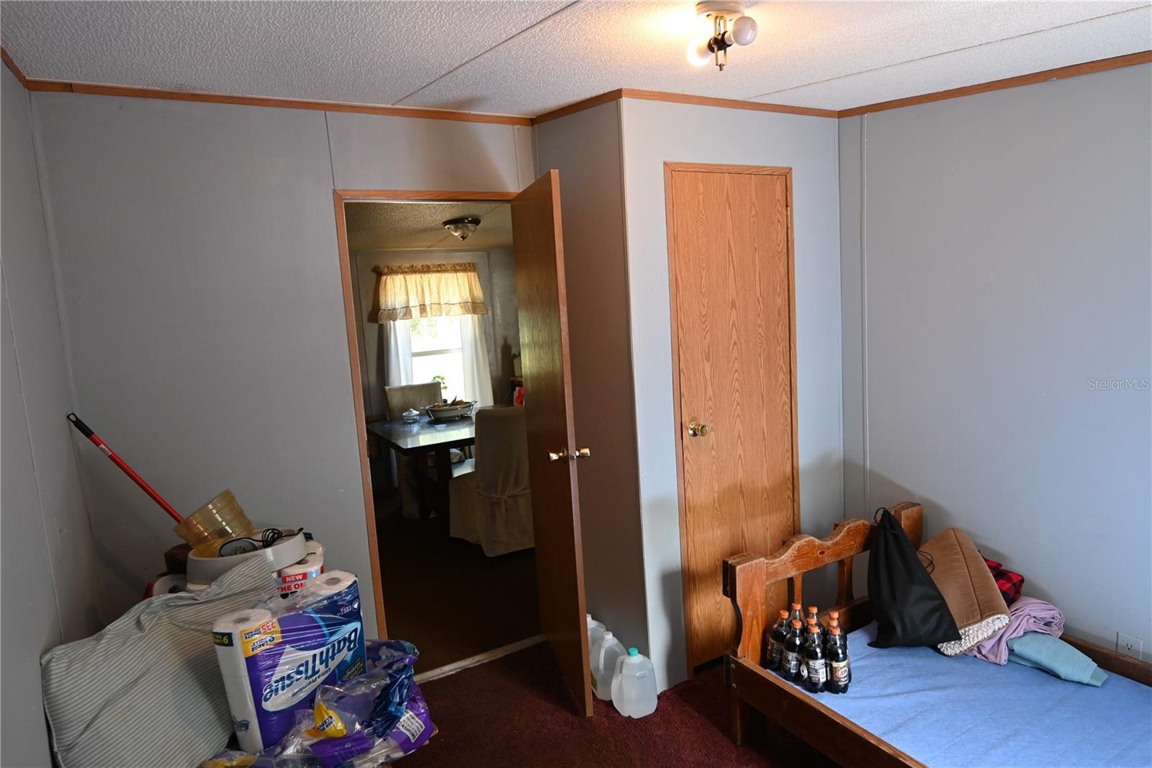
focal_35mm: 21
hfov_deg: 81.2
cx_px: 576
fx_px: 672
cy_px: 384
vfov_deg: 59.5
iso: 800
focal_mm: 14
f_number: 4
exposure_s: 1/125
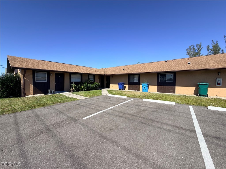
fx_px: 91
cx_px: 113
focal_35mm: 14
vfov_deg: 85.7
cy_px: 84
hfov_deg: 102.1
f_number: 2.2
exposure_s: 1/770
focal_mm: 2.22
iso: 25
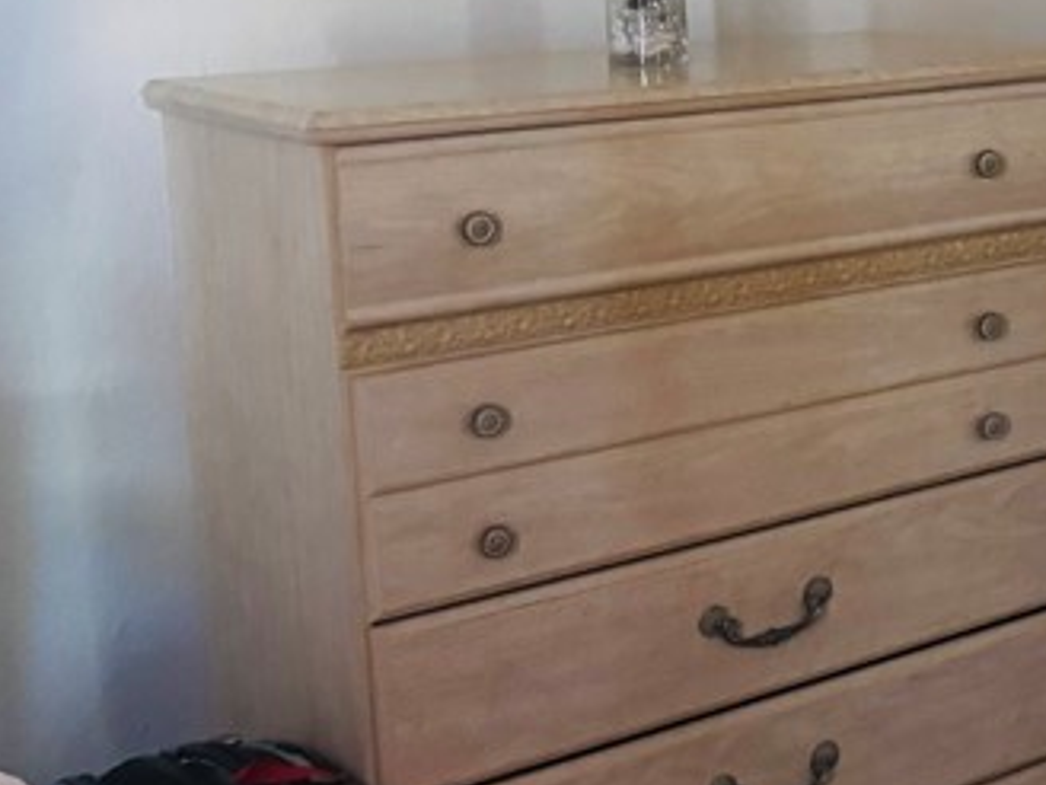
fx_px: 2266
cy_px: 156
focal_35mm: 75
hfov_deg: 22.8
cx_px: 1403
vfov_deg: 19.4
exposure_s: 1/30
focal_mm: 6.76
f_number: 1.78
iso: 800
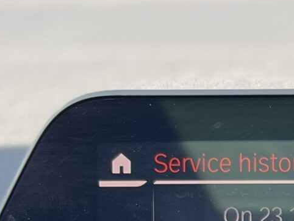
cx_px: 609
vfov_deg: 9.6
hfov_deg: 12.4
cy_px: 519
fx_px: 1173
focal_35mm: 138
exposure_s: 1/128
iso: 32
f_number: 1.5
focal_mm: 5.7
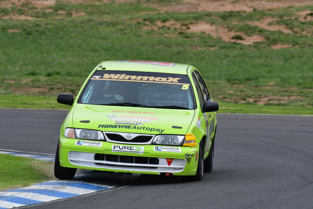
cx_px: 156
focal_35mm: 750
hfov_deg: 2.7
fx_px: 6523
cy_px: 104
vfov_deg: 1.8
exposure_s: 1/640
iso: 800
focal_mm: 500
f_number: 11
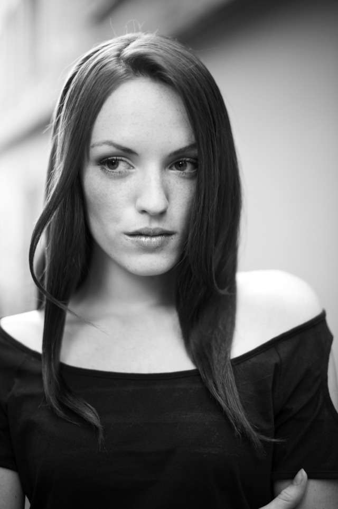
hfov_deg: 27.0
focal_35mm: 50
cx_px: 169
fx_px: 705
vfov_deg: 39.6
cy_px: 254
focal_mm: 50
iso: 400
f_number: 1.6
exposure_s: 1/160
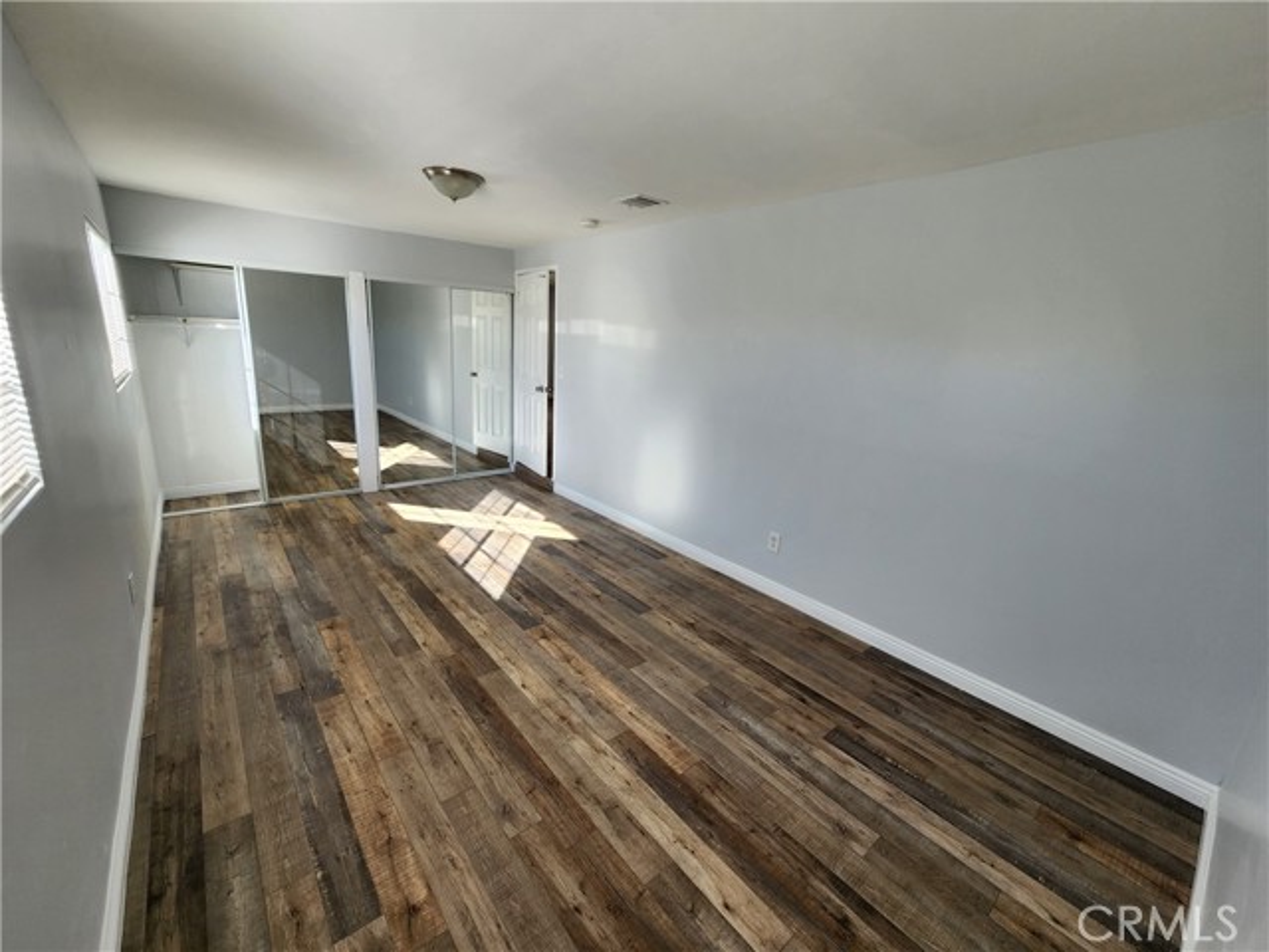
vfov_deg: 89.9
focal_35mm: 13
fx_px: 477
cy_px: 476
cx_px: 634
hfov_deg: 106.2
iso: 80
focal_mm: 2.2
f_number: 2.2
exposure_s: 1/120
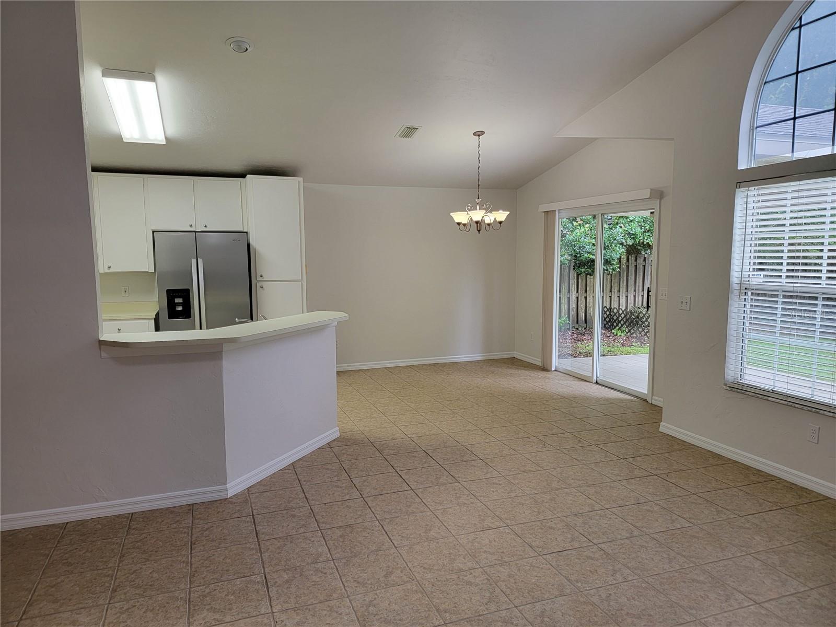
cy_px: 314
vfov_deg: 56.8
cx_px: 418
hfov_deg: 71.6
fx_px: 580
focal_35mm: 24
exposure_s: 1/120
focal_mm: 6.7
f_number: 1.8
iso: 125
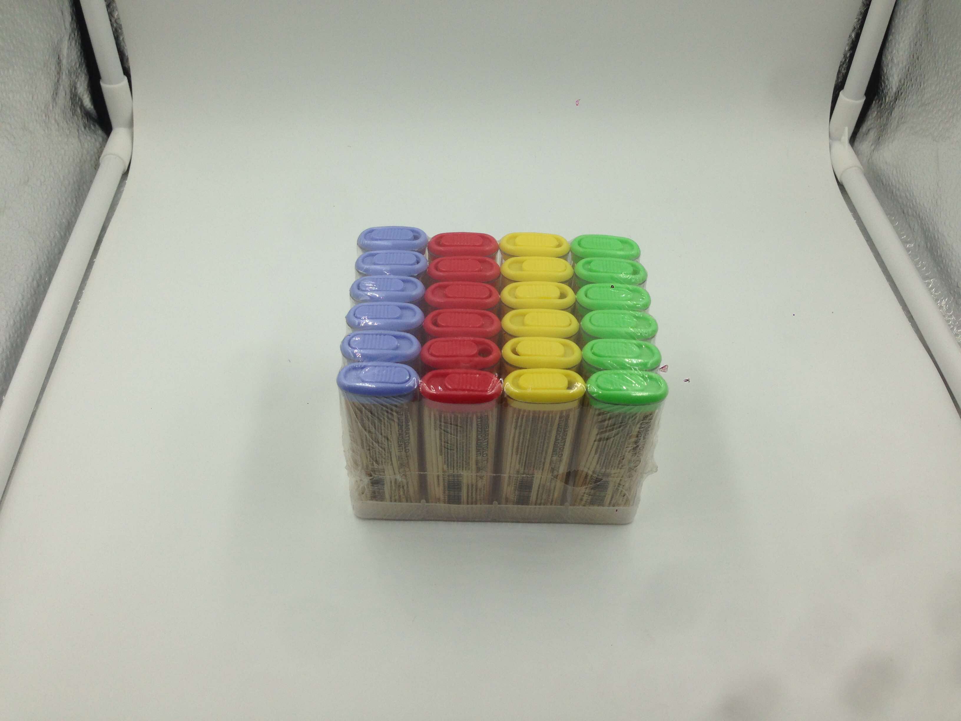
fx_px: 916
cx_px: 480
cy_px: 360
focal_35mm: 33
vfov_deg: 42.9
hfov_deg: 55.4
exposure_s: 1/678
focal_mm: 4.12
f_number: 2.4
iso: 50
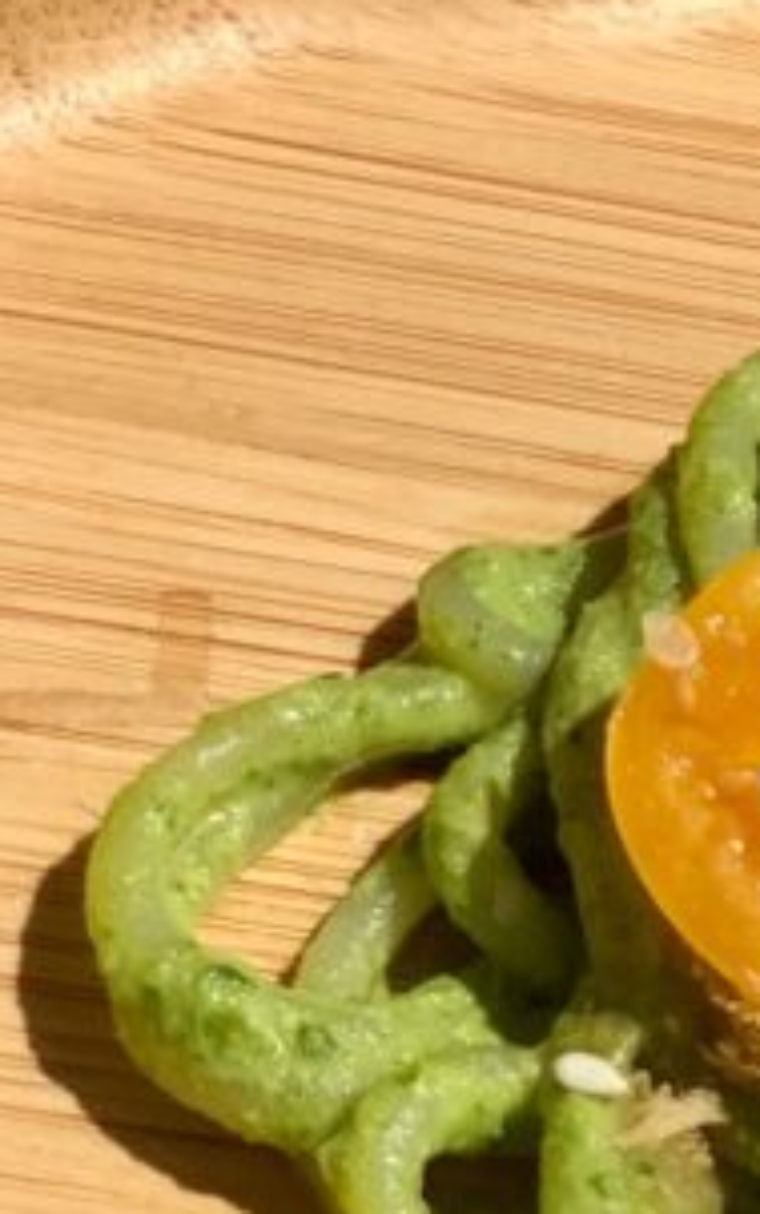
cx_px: 1399
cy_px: 100
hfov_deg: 6.8
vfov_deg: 11.1
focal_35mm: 187
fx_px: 6191
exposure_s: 1/2283
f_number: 2.4
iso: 16
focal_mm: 6
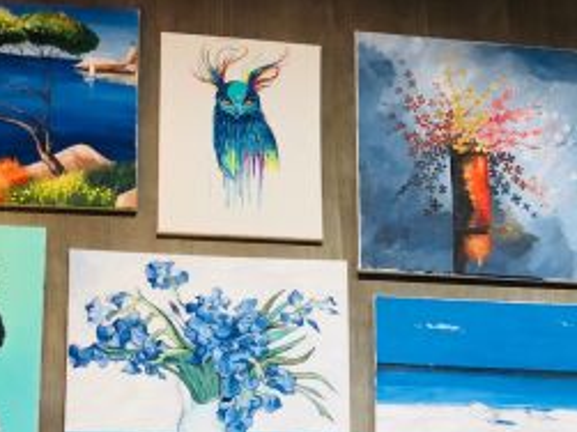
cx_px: 611
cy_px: 452
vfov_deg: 18.3
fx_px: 1300
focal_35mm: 78
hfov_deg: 23.7
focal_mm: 4
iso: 25
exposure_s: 1/33
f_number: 1.8
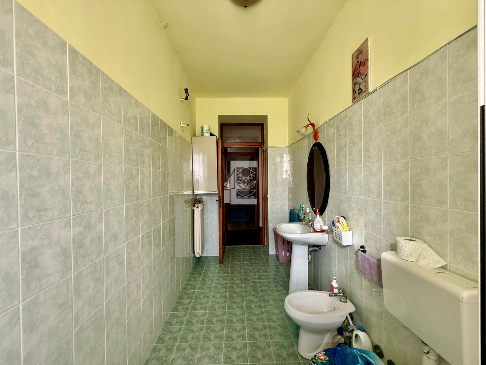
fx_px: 197
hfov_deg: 102.1
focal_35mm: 14
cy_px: 182
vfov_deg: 85.7
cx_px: 243
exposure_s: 1/99
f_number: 2.2
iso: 200
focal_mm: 2.22
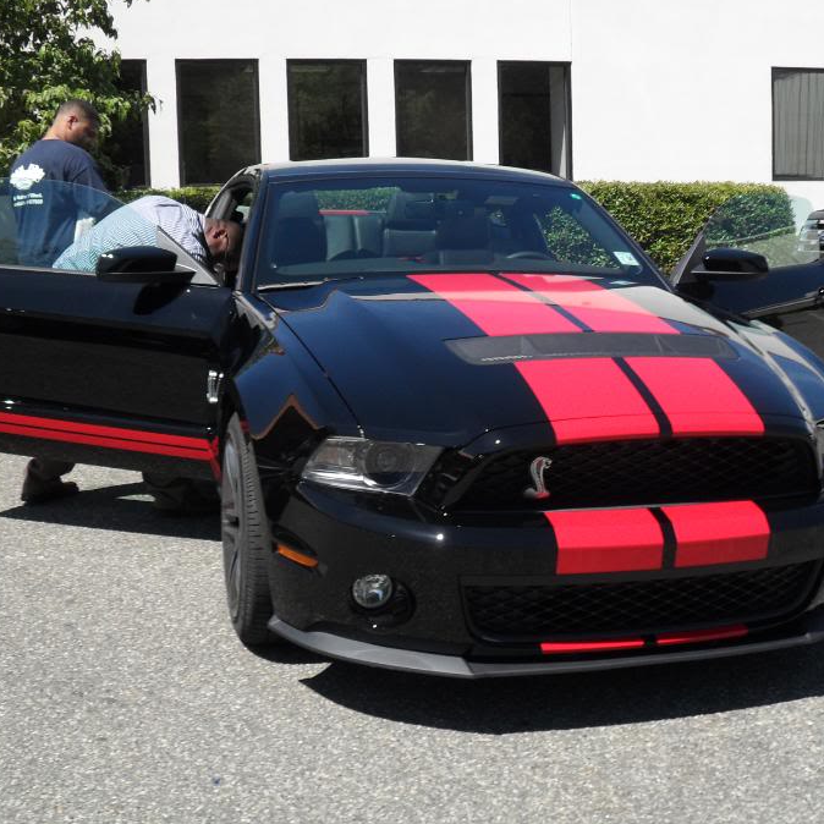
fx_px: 1266
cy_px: 375
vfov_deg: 36.0
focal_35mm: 47
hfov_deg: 36.0
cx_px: 474
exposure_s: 1/125
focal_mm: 6.2
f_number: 8.9
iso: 100
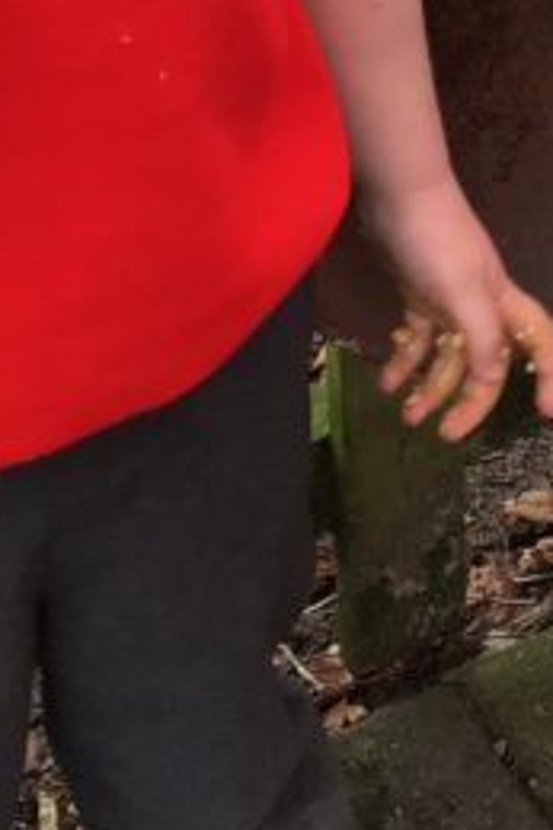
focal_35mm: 127
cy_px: -533
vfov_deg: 14.7
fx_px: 2930
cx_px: 774
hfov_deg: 10.5
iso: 32
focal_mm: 3.3
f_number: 2.4
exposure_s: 1/50
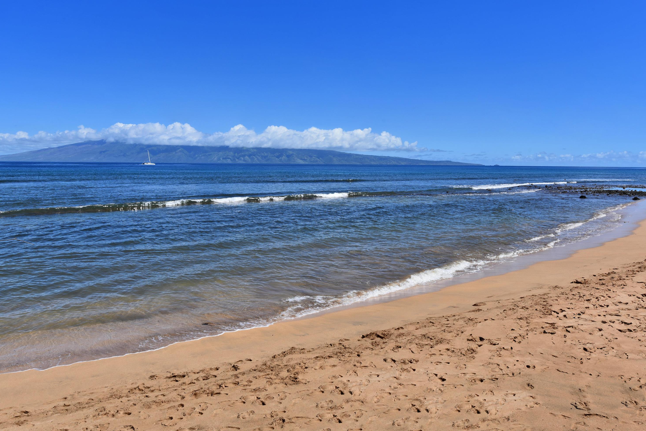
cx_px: 324
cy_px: 207
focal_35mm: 25
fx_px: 449
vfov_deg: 51.3
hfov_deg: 71.5
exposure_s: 1/200
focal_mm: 24
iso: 100
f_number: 13
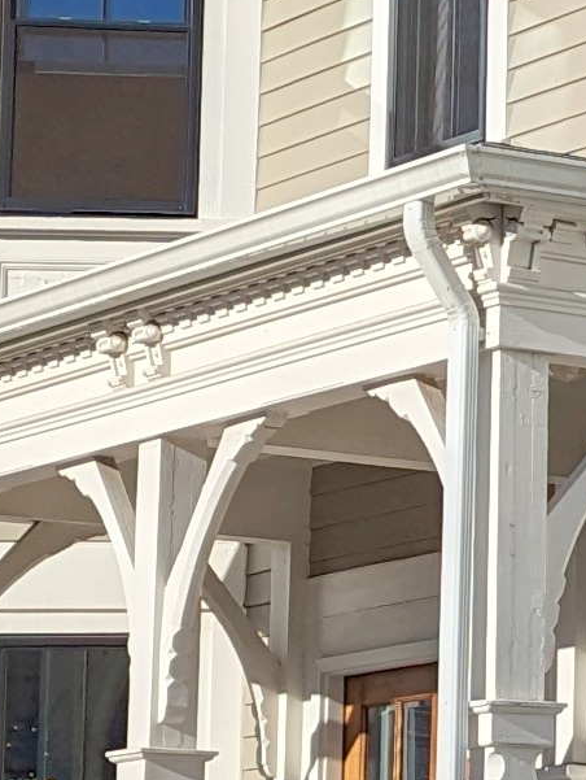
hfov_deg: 8.1
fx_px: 3673
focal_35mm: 163
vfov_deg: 12.1
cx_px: 1619
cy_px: 544
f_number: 1.85
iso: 59
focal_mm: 6.81
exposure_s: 1/4717
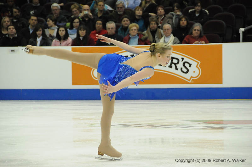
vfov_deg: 6.8
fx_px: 1415
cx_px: 126
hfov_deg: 10.2
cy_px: 84
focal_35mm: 202
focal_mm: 135
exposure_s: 1/800
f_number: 5.6
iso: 3200
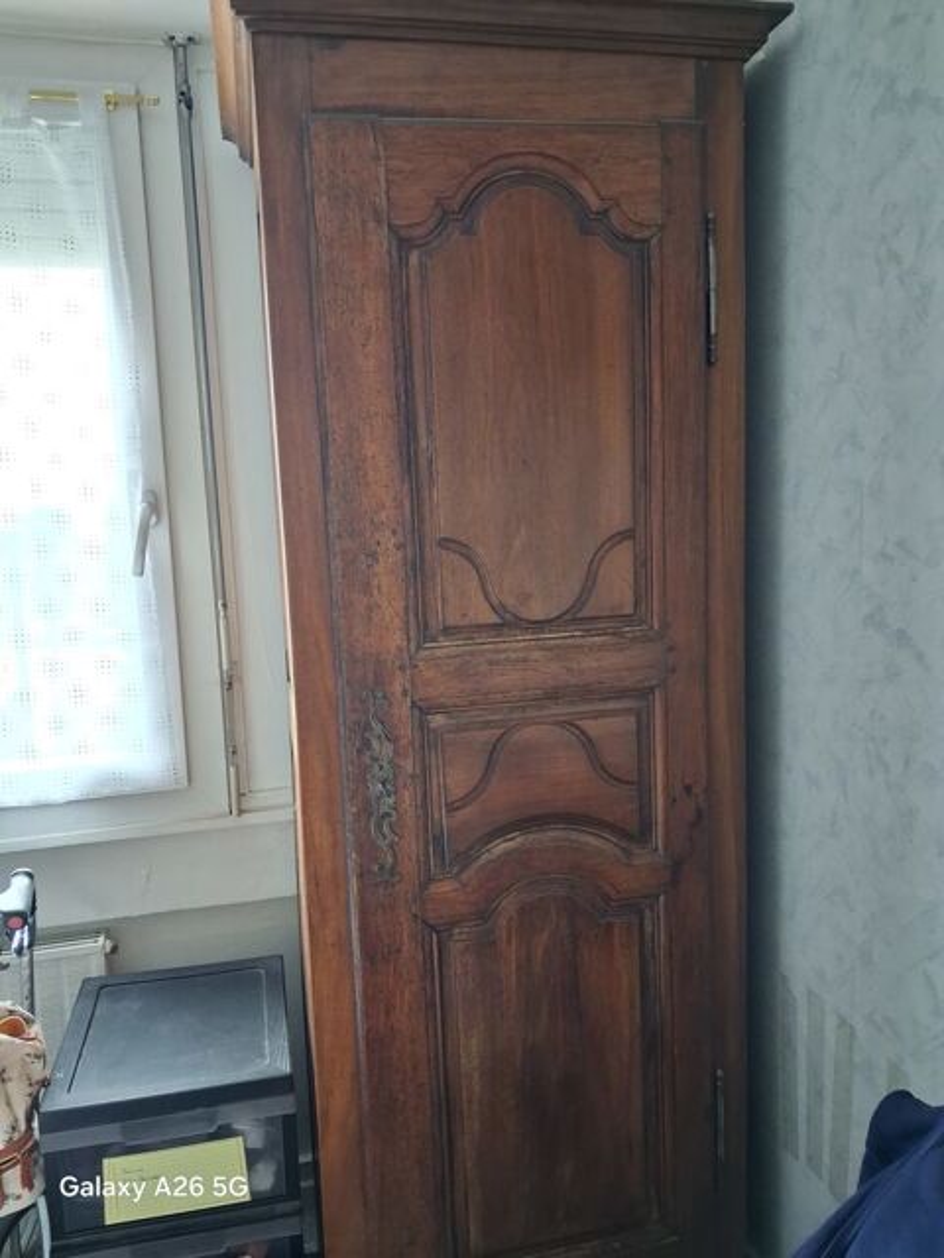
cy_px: 629
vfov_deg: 65.3
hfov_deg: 51.4
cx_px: 472
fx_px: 982
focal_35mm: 27
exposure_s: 1/33
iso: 400
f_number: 1.8
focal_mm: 4
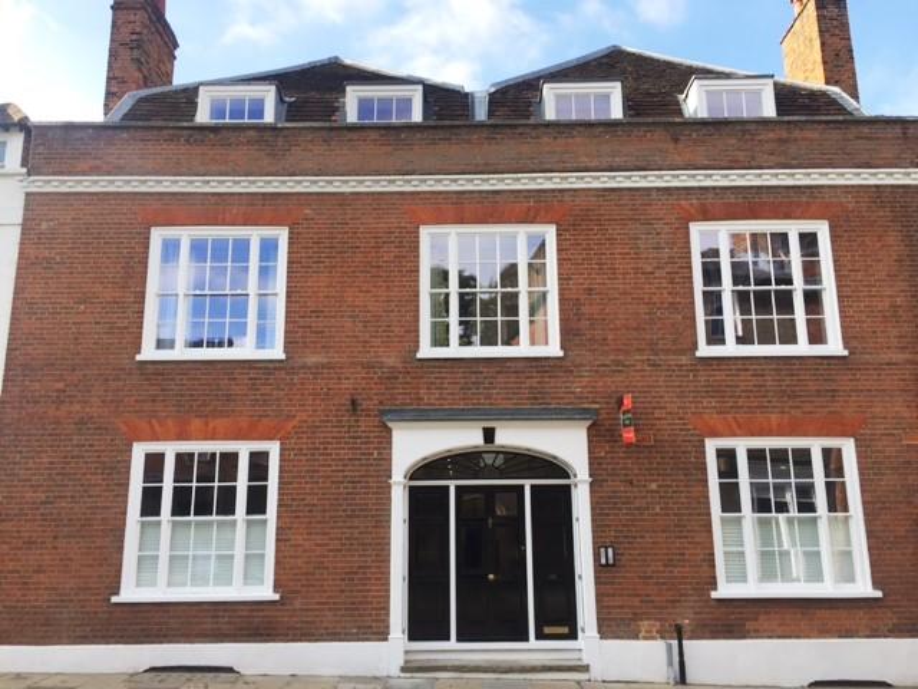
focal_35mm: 29
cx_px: 459
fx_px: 769
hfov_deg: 61.7
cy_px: 344
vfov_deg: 48.2
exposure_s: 1/581
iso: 32
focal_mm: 4.15
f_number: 2.2
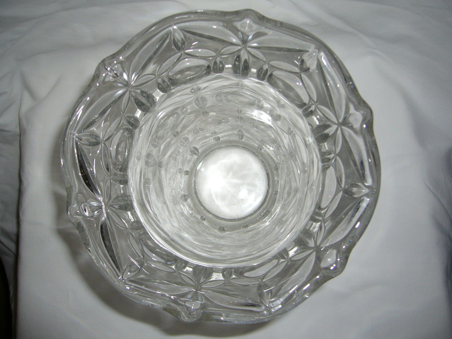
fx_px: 457
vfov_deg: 40.7
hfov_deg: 52.6
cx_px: 226
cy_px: 170
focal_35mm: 35
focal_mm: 5.8
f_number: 2.8
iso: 80
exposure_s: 1/60
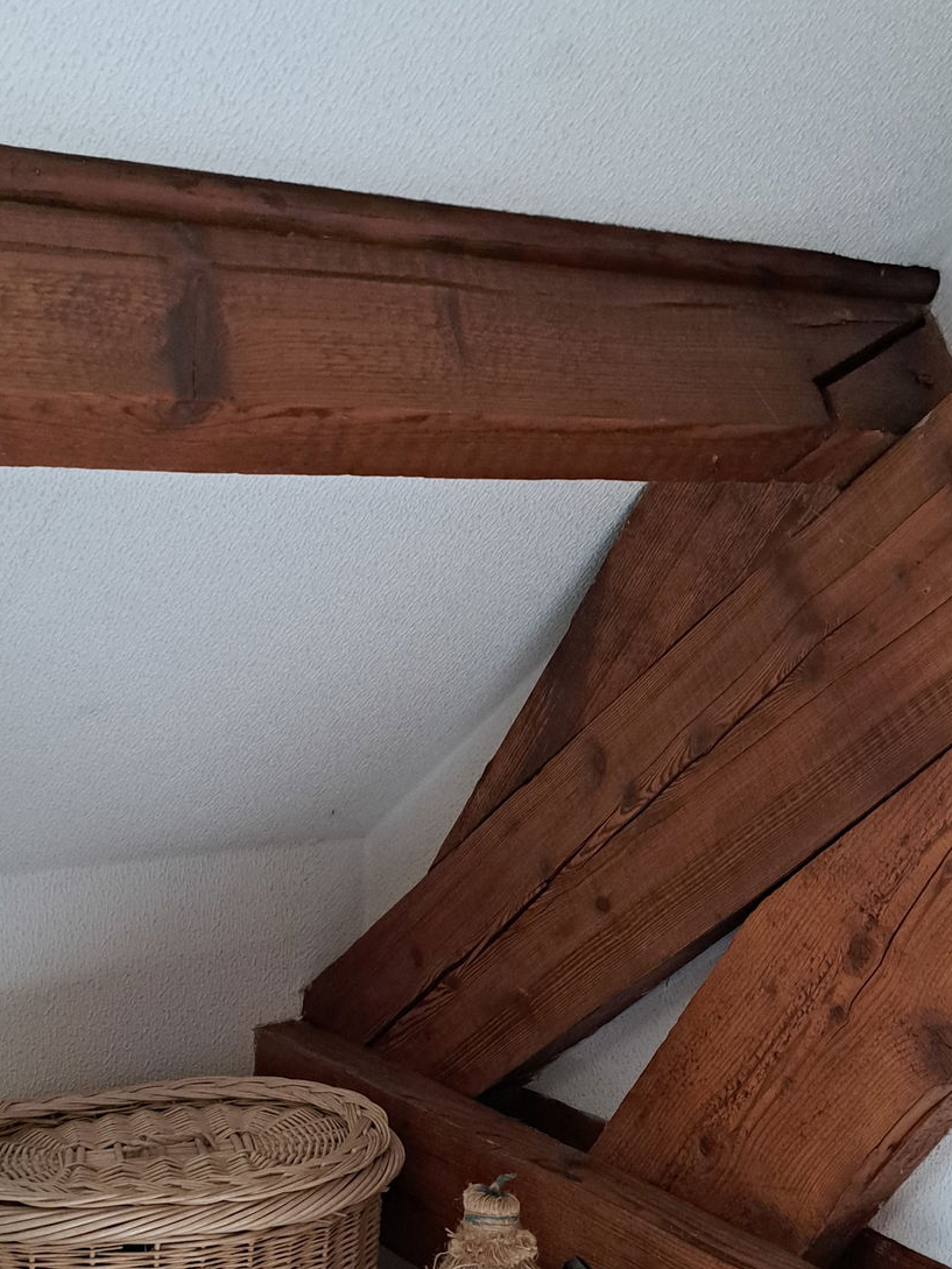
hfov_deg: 30.9
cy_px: 934
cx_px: 472
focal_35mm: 47
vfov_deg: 39.5
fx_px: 1723
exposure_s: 1/30
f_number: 1.8
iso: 400
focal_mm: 5.23
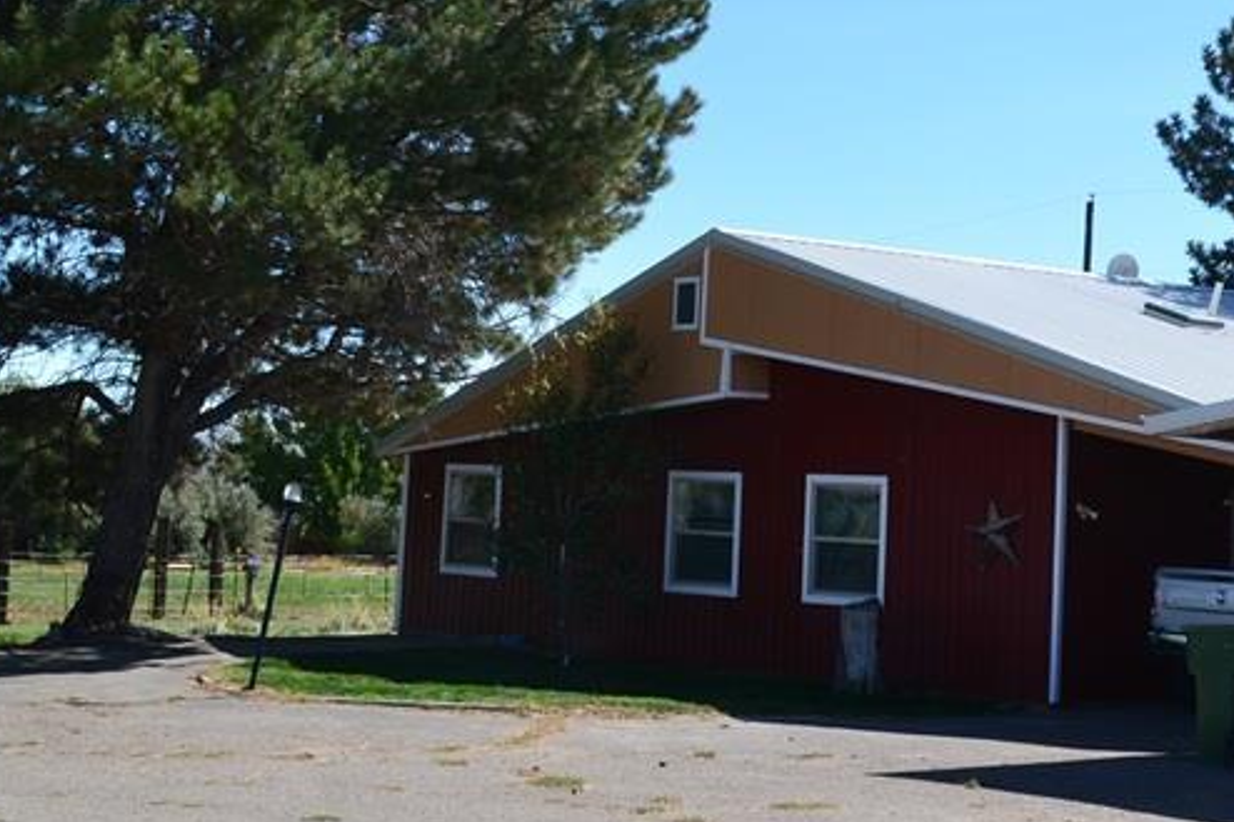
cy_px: 195
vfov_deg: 17.6
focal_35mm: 77
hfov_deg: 25.8
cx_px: 1004
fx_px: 2638
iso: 400
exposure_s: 1/400
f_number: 11
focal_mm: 22
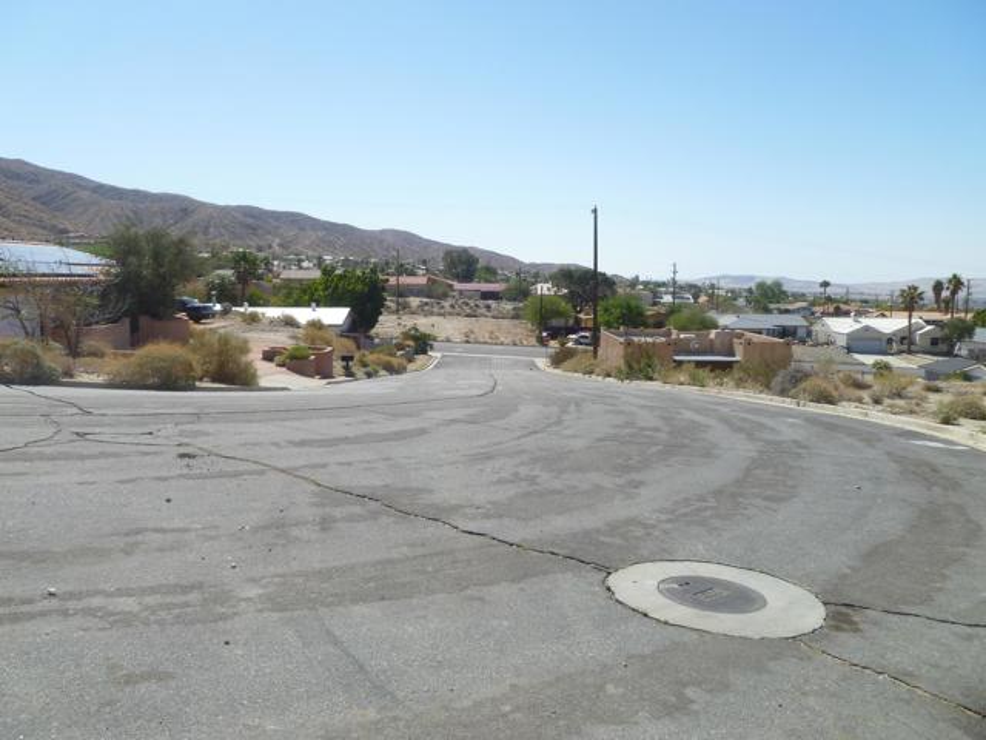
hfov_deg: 63.4
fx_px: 798
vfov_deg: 49.7
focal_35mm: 28
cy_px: 370
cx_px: 493
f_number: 3.3
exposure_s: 1/1000
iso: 80
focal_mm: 5
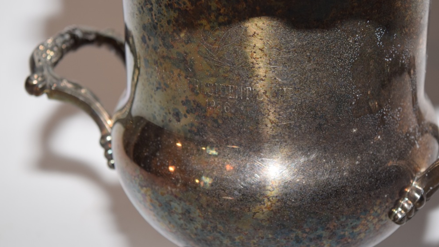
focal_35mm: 88
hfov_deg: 24.3
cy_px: 104
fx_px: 1019
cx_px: 221
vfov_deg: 13.8
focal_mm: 55
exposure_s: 1/60
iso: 400
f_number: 5.6
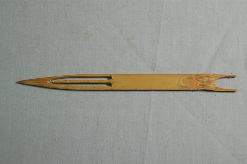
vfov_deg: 13.0
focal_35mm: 105
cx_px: 124
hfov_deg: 19.5
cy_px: 82
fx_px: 719
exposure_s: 1/8
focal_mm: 70
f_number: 10
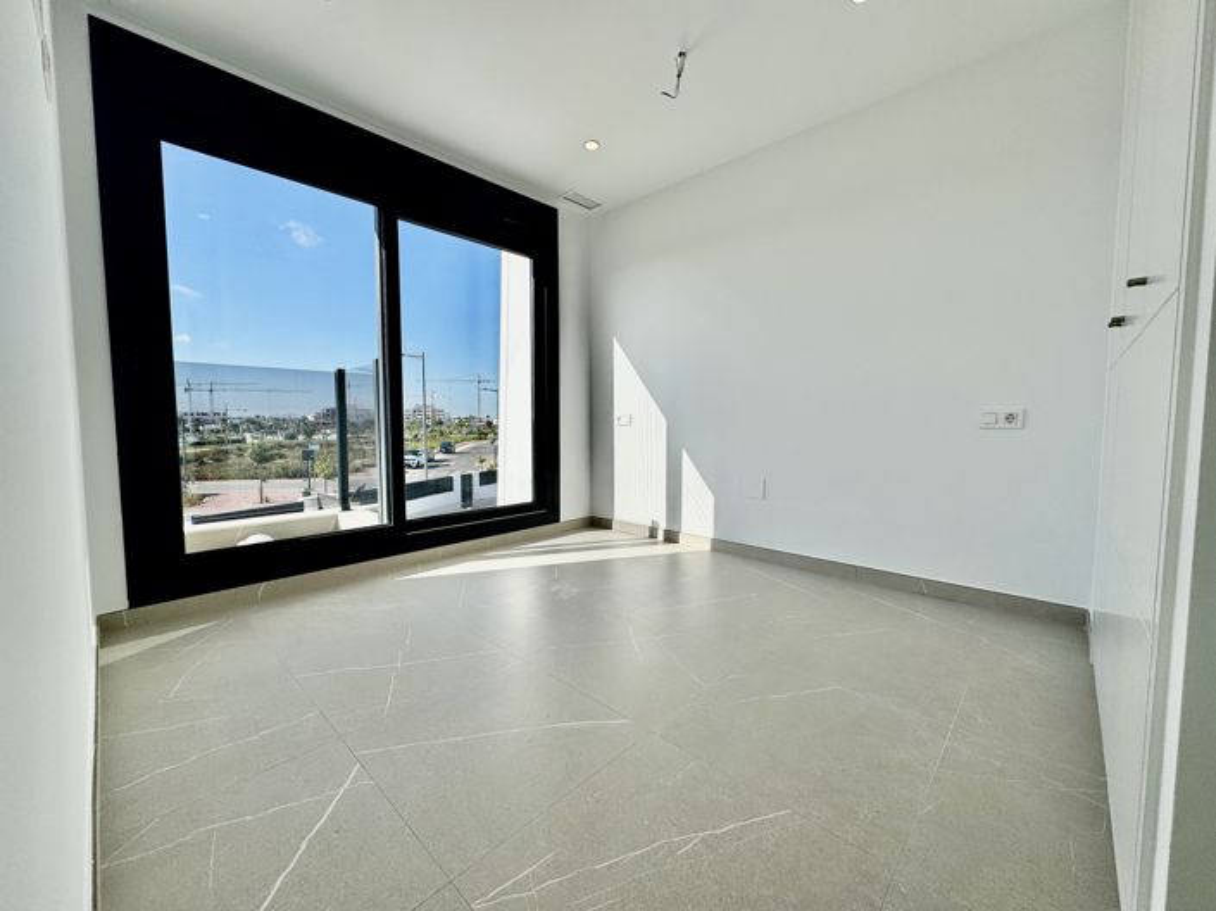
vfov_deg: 85.6
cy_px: 456
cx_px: 608
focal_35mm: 14
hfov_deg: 102.1
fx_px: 492
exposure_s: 1/1880
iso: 50
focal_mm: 2.22
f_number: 2.2
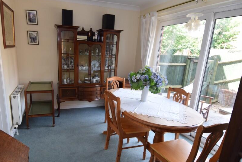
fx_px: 155
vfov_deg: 55.0
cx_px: 99
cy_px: 91
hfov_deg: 75.4
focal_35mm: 23
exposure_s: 1/125
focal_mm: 12
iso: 400
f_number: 5.6
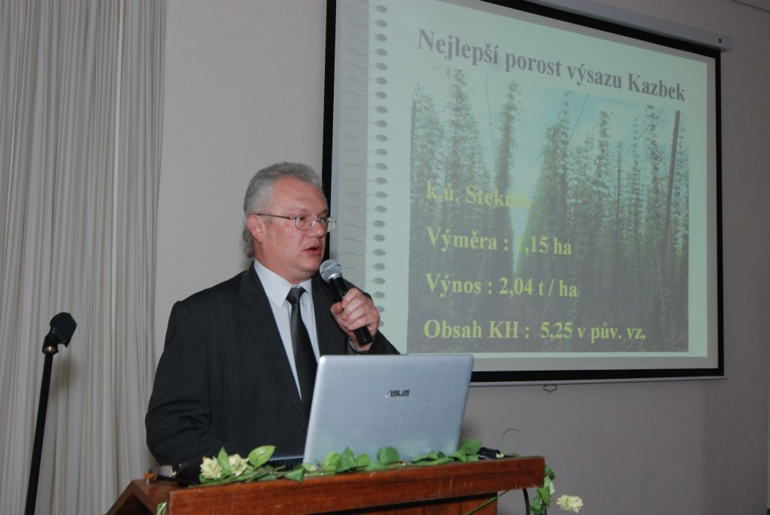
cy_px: 258
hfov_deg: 53.1
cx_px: 385
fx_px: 771
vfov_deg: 37.0
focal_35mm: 36
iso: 800
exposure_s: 1/60
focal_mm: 24
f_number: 7.1
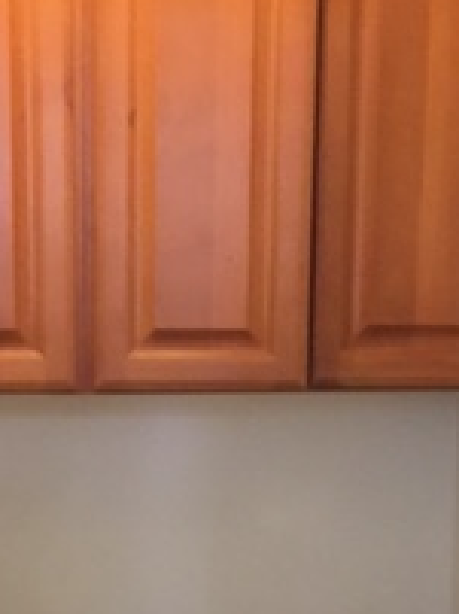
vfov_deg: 20.1
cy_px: 714
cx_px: 140
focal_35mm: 92
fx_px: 1630
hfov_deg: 16.0
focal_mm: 4.15
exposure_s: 1/4
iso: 100
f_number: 2.2
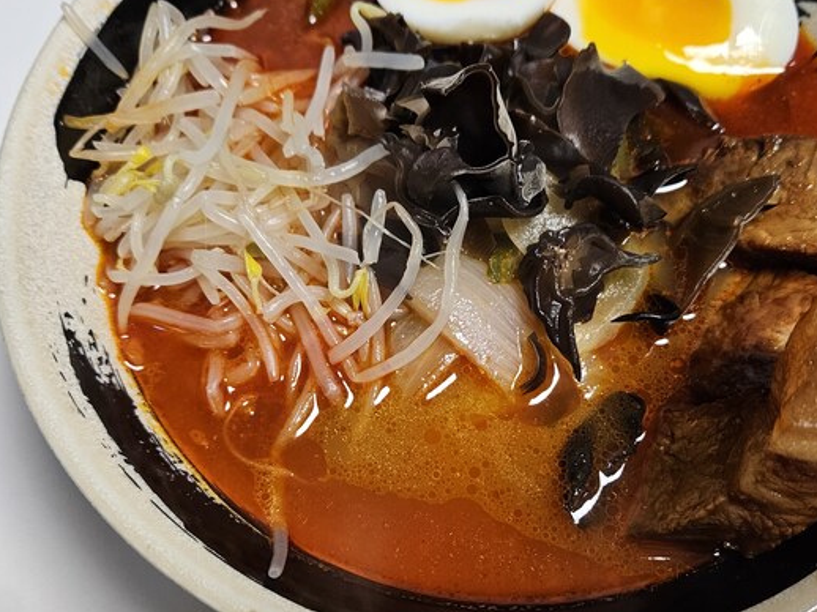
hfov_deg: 46.6
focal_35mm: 40
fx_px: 944
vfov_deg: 35.9
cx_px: 475
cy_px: 338
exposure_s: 1/120
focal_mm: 5.4
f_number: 1.8
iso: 200
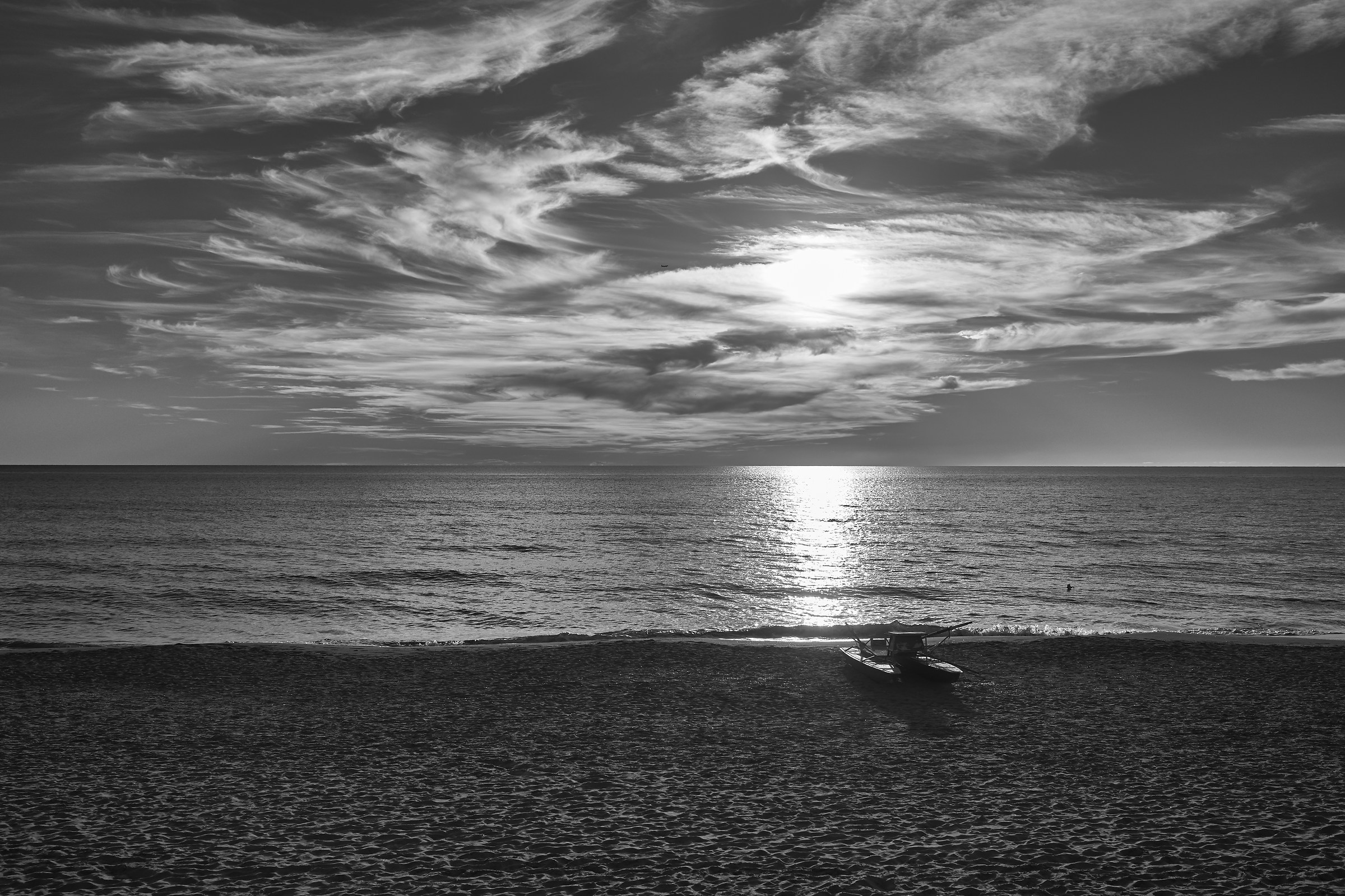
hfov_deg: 54.4
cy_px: 448
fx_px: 1308
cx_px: 672
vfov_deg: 37.9
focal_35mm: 35
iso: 100
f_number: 5.6
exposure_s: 1/2500
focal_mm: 35
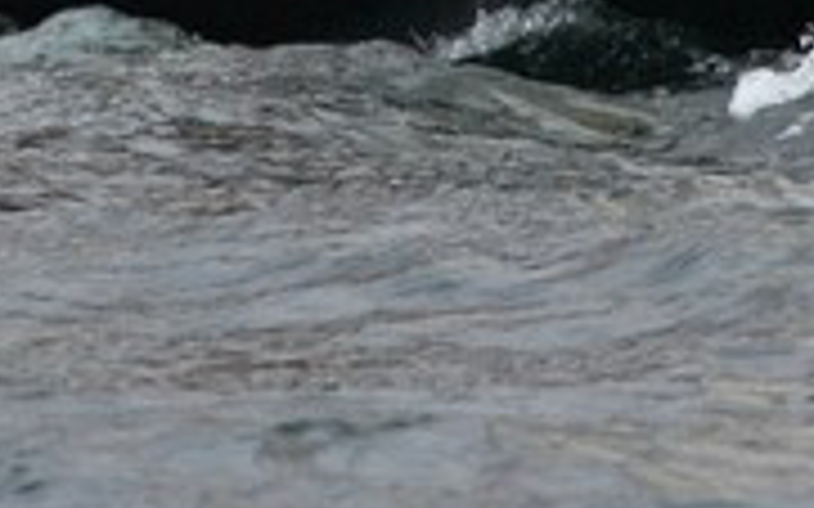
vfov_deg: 1.4
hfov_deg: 2.3
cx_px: 576
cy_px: -755
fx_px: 20536
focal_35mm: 926
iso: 140
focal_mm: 122
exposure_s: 1/500
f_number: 5.6
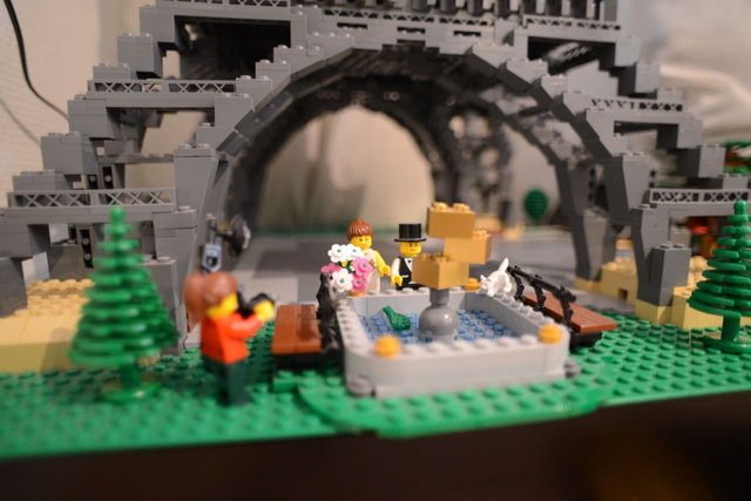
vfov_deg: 62.0
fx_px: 417
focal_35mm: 20
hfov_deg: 84.0
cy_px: 250
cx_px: 376
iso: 3600
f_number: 2.8
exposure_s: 1/20
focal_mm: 20
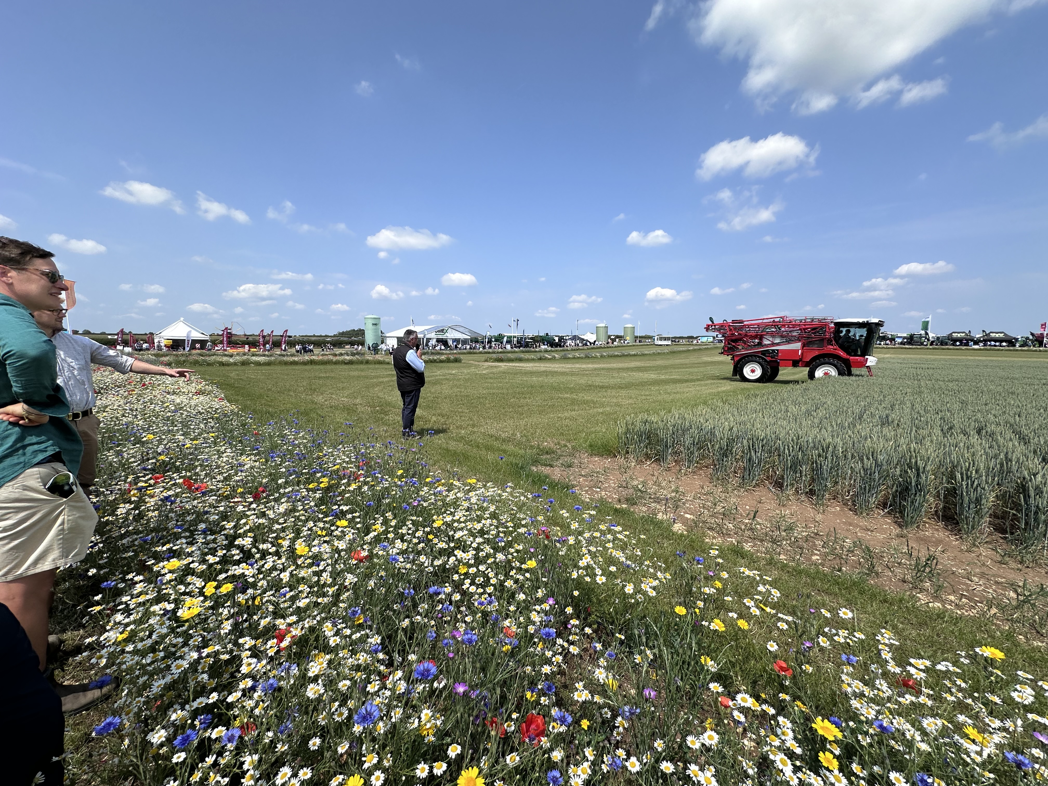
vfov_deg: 85.7
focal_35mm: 14
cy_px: 393
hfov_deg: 102.1
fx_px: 424
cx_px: 524
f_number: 2.2
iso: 50
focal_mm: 2.22
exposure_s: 1/2304
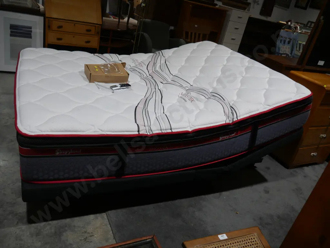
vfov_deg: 49.8
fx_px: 267
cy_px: 124
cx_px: 165
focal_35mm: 28
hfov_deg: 63.4
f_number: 4
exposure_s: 1/125
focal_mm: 14
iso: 200
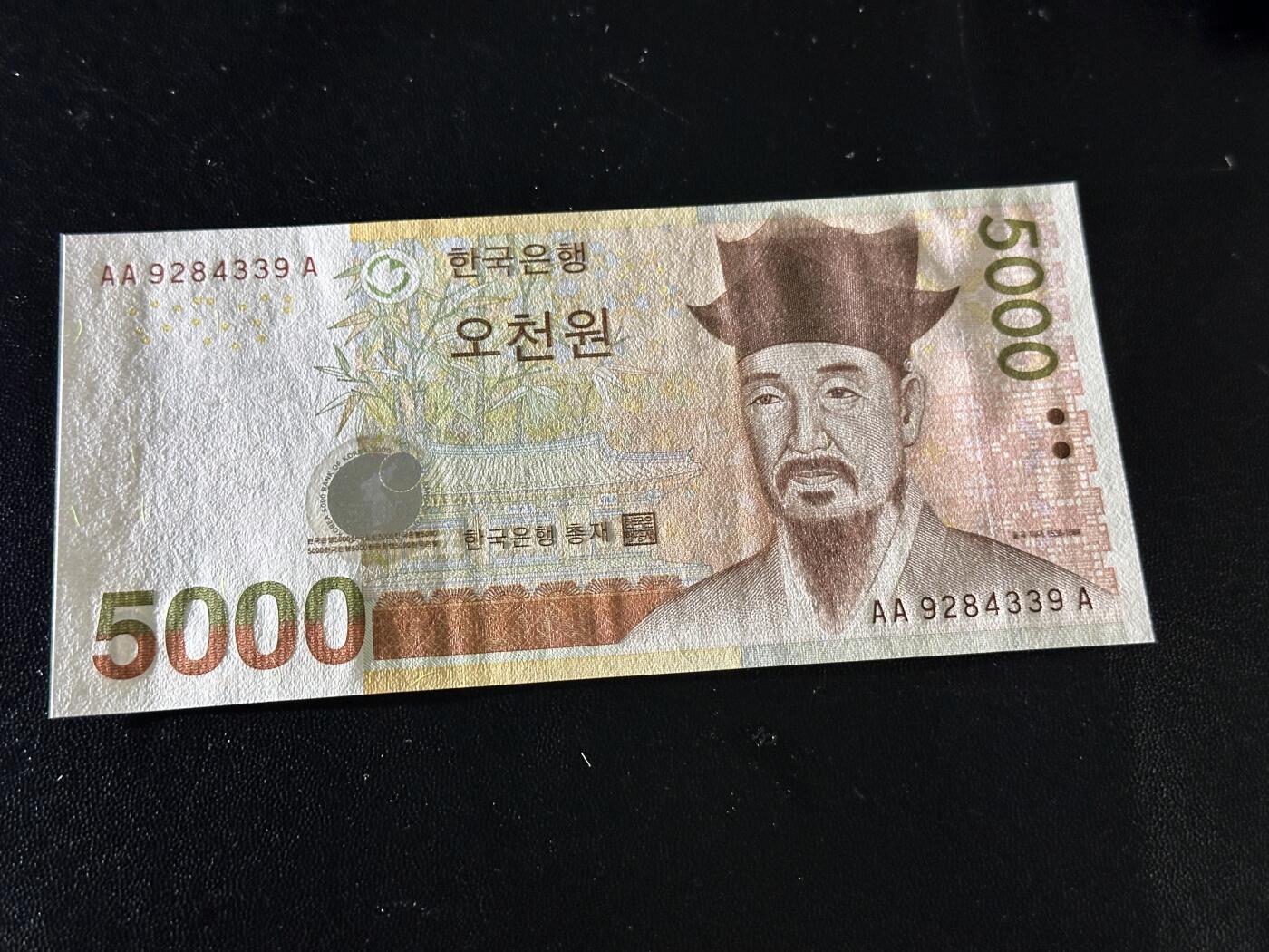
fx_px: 1760
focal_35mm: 48
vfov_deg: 30.3
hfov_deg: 39.7
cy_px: 476
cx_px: 634
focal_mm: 6.86
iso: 320
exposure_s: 1/40
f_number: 1.78
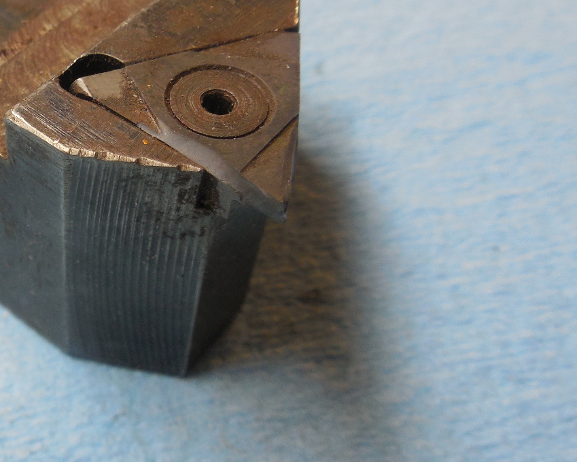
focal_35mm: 46
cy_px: 163
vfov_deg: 32.5
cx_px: 39
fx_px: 785
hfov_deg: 37.3
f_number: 3.3
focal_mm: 4.5
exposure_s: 1/30
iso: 200
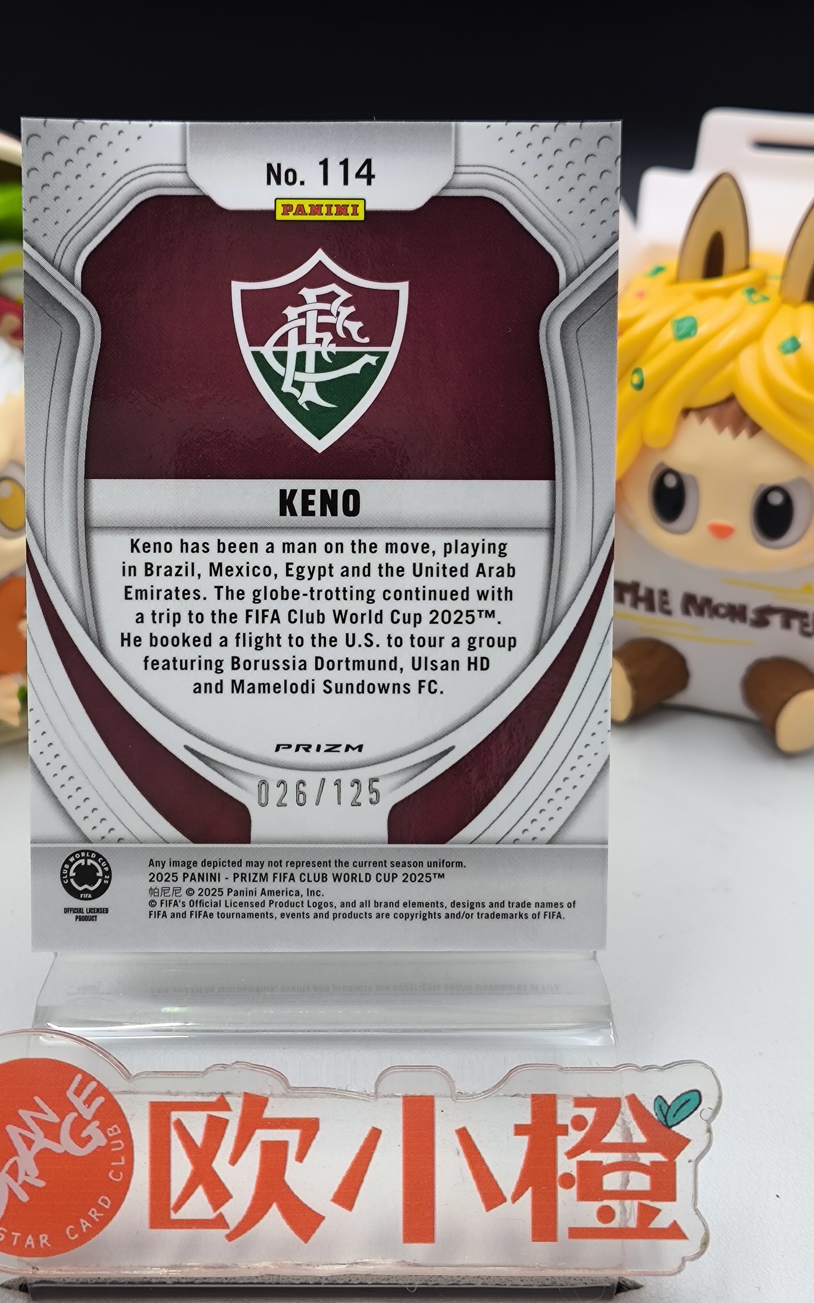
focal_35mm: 49
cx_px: 328
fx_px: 1739
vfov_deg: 41.1
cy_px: 652
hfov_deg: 26.3
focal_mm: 5.35
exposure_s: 1/110
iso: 100
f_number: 1.7
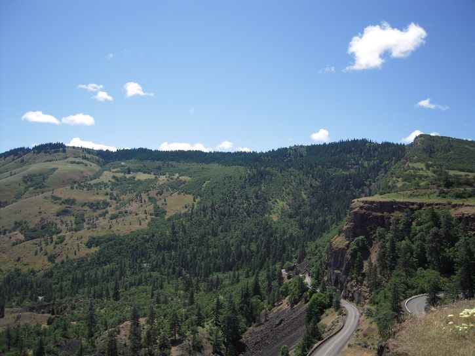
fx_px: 384
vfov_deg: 49.8
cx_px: 238
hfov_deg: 63.4
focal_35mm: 28
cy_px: 178
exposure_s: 1/320
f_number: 5.4
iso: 100
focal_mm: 5
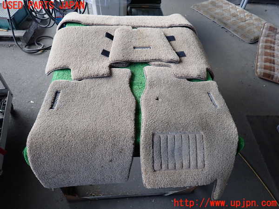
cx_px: 140
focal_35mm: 25
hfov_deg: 69.4
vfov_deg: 54.9
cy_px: 104
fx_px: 201
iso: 125
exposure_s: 1/60
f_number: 2
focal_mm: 4.5
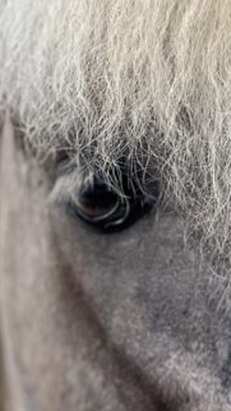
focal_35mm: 267
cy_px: 325
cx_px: 246
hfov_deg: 4.5
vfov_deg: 8.1
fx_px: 2909
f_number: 2.8
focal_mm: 9
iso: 32
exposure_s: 1/376
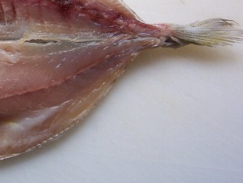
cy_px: 32
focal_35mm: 83
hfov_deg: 22.5
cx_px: -9
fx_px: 583
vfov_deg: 17.6
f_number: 3.9
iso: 64
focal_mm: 6.4
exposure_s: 1/50
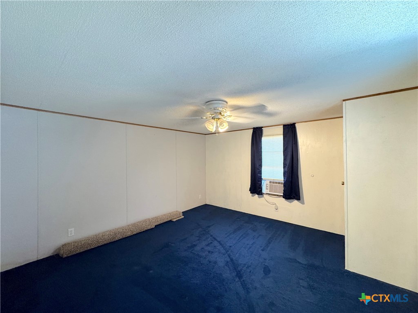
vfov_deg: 85.7
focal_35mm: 14
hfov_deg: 102.1
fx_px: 169
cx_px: 209
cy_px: 156
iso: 500
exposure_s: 1/60
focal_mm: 2.22
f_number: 2.2
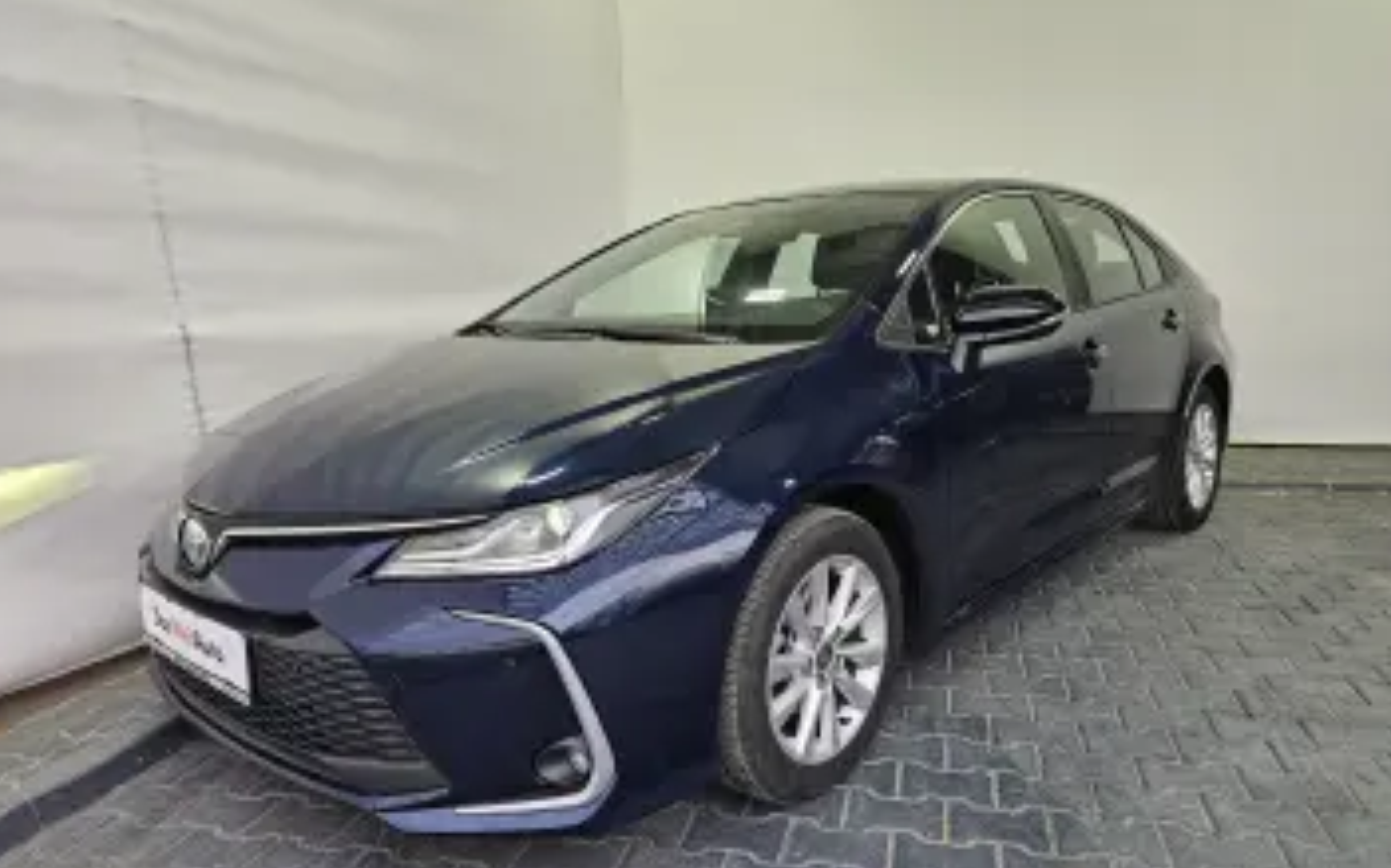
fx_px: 947
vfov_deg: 49.2
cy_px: 432
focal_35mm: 25
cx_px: 690
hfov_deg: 72.6
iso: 80
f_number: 1.7
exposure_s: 1/190
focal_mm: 6.3
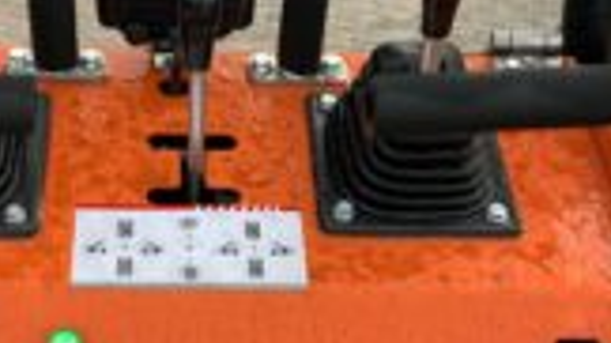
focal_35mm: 70
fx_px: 1134
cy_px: 260
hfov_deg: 30.0
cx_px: 211
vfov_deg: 17.1
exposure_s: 1/140
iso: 16
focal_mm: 3
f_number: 1.8
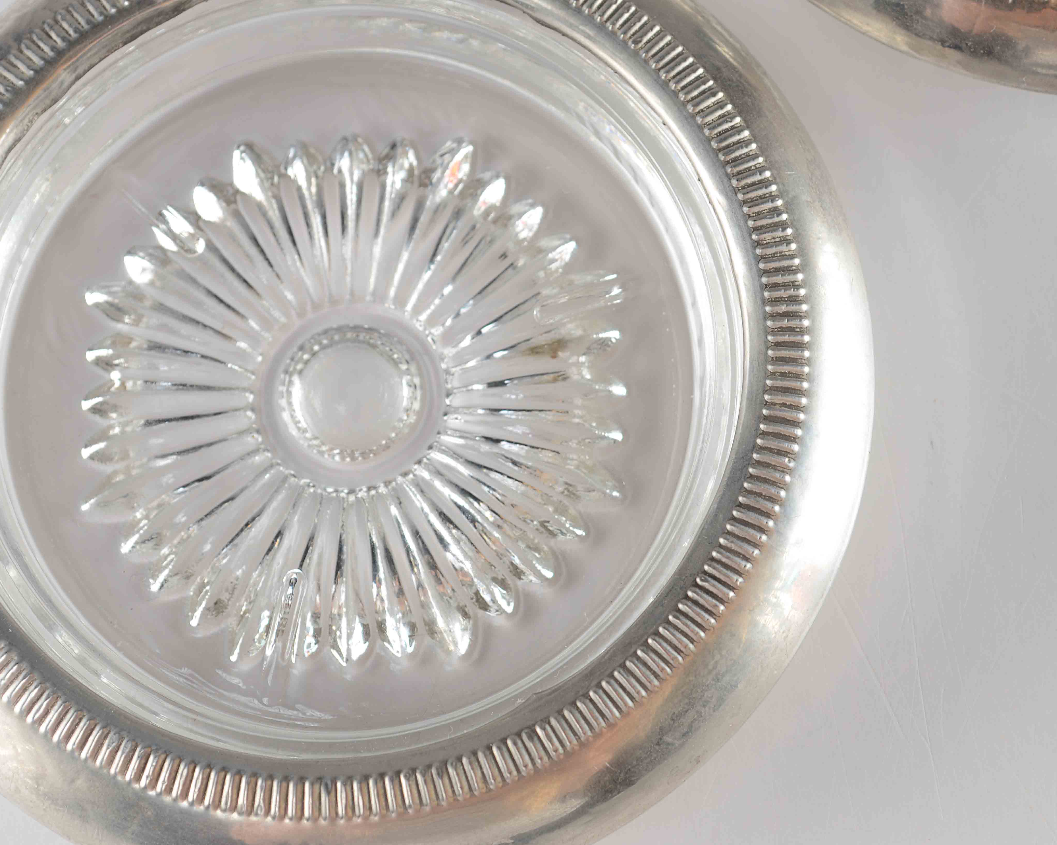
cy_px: 423
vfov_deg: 16.4
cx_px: 493
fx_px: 2927
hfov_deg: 20.5
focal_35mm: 94
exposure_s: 1/80
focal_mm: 55
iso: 100
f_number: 10
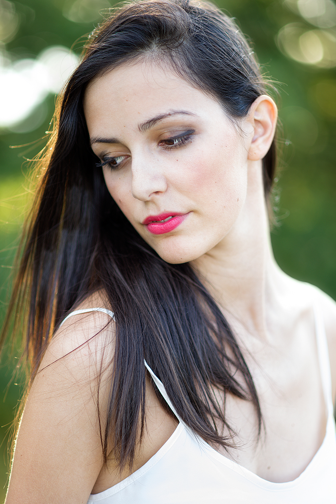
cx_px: 168
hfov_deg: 13.0
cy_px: 252
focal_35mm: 105
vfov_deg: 19.5
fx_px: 1470
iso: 100
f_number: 2
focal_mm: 105
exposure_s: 1/250
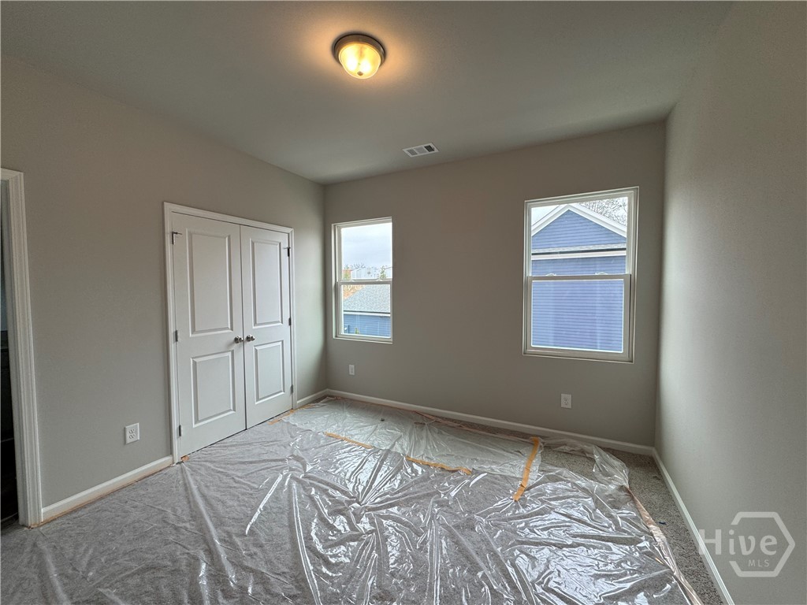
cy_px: 302
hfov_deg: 102.1
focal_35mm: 14
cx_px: 404
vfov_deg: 85.7
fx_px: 326
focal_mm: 2.22
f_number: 2.2
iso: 80
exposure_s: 1/120
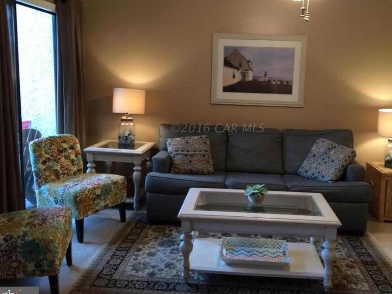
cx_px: 218
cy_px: 128
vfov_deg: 40.6
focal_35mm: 35
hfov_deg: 52.5
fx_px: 396
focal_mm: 4.15
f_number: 2.2
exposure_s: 1/33
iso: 125
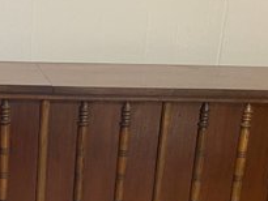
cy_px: 174
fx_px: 620
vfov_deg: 18.2
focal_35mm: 80
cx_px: 15
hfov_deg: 23.6
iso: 320
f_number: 1.8
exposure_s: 1/60
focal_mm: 4.25
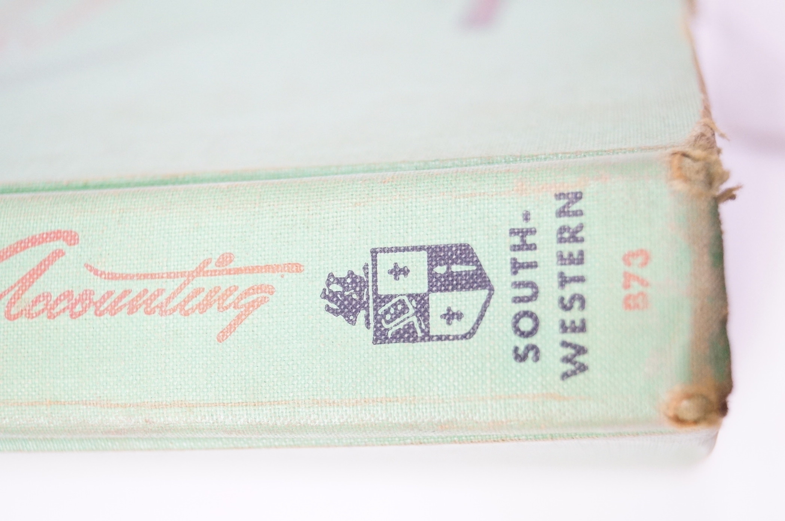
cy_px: 260
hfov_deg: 33.4
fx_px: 1306
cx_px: 392
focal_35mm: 60
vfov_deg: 22.5
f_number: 5
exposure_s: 1/40
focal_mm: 40
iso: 3200
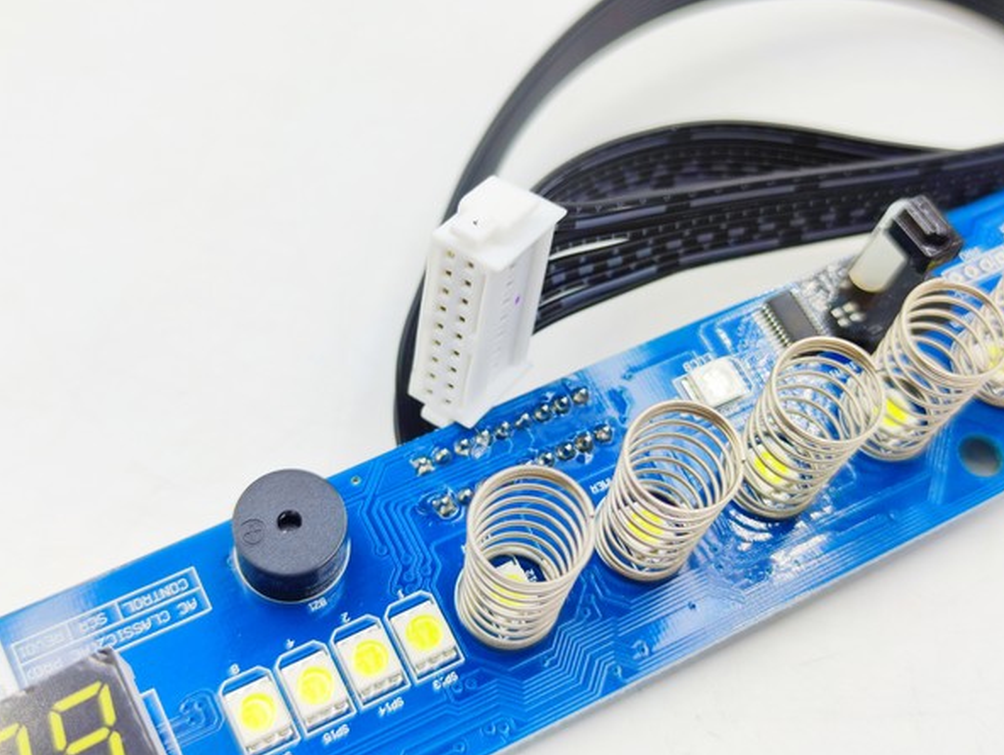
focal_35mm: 45
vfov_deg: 32.2
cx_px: 549
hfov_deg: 42.0
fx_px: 1306
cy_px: 372
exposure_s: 1/302
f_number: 1.69
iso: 50
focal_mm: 6.72
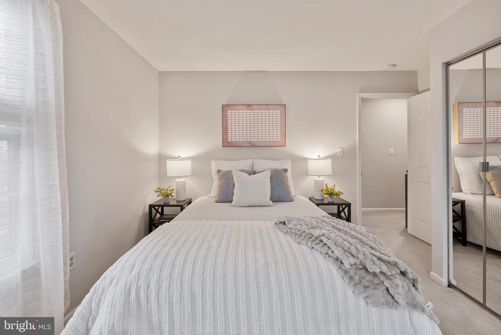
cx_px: 250
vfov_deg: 81.2
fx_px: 195
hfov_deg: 104.2
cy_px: 168
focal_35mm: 14
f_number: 4
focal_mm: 14
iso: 100
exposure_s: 1/4
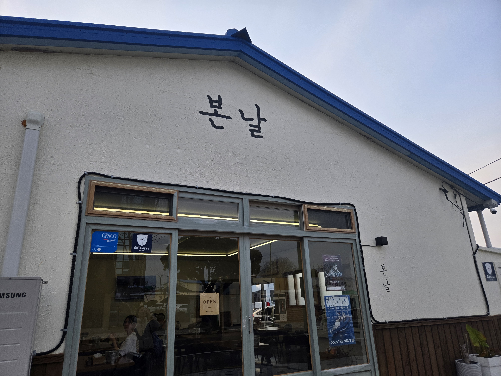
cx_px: 250
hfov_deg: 73.9
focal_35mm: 23
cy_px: 188
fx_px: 333
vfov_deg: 58.9
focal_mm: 5.4
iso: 80
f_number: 1.8
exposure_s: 1/1789
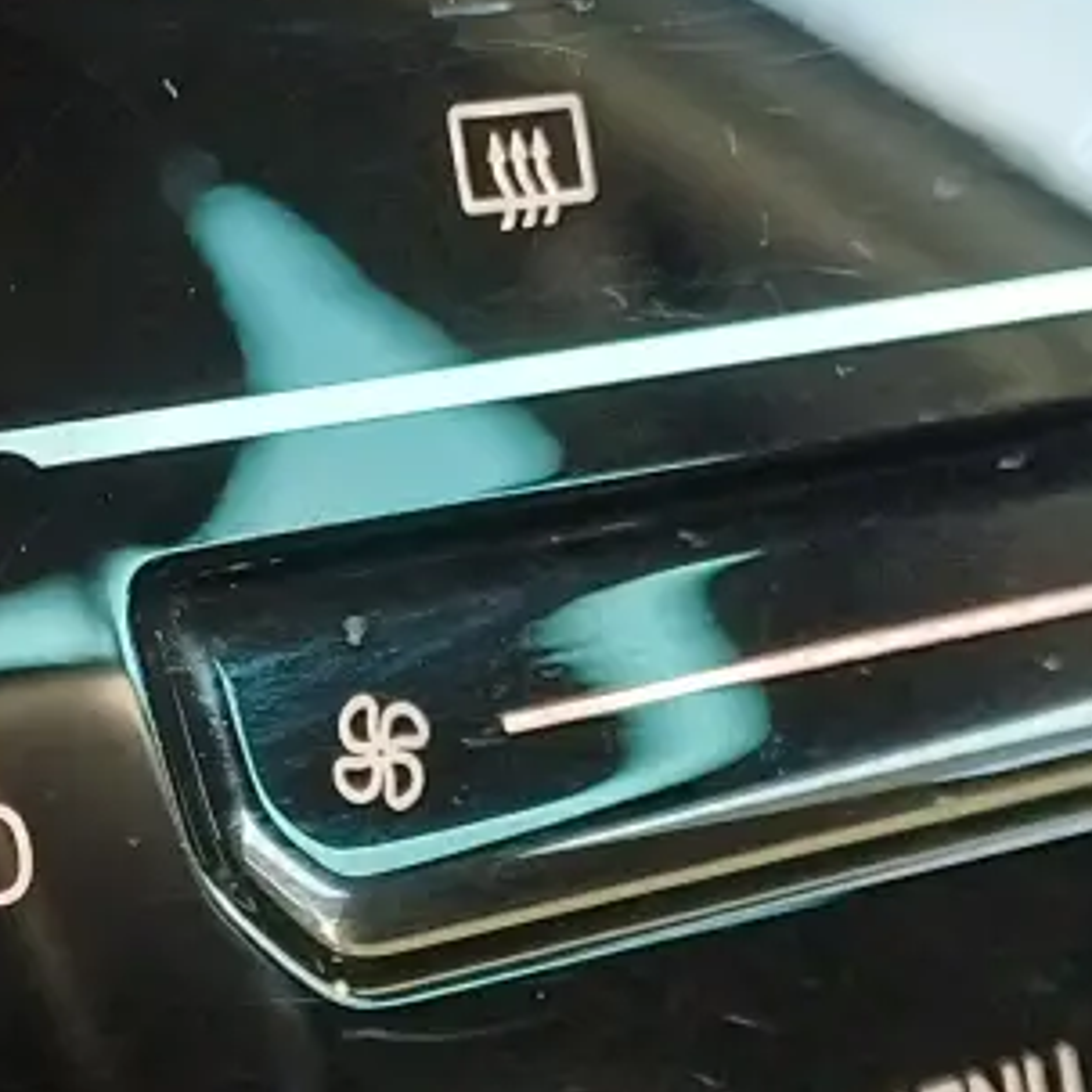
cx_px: 270
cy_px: 566
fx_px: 3747
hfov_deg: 16.5
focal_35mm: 105
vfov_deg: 16.6
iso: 400
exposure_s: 1/33.3
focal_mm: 4.65
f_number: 1.8
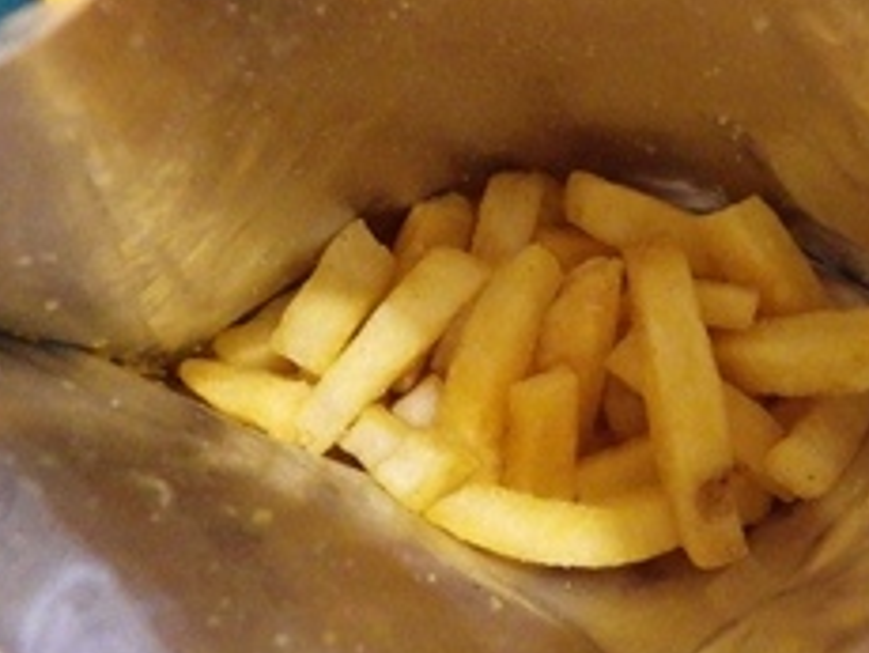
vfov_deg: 33.6
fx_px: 1081
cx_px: 673
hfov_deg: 42.2
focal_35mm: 43
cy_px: 306
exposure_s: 1/20
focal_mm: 4
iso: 1600
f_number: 3.1
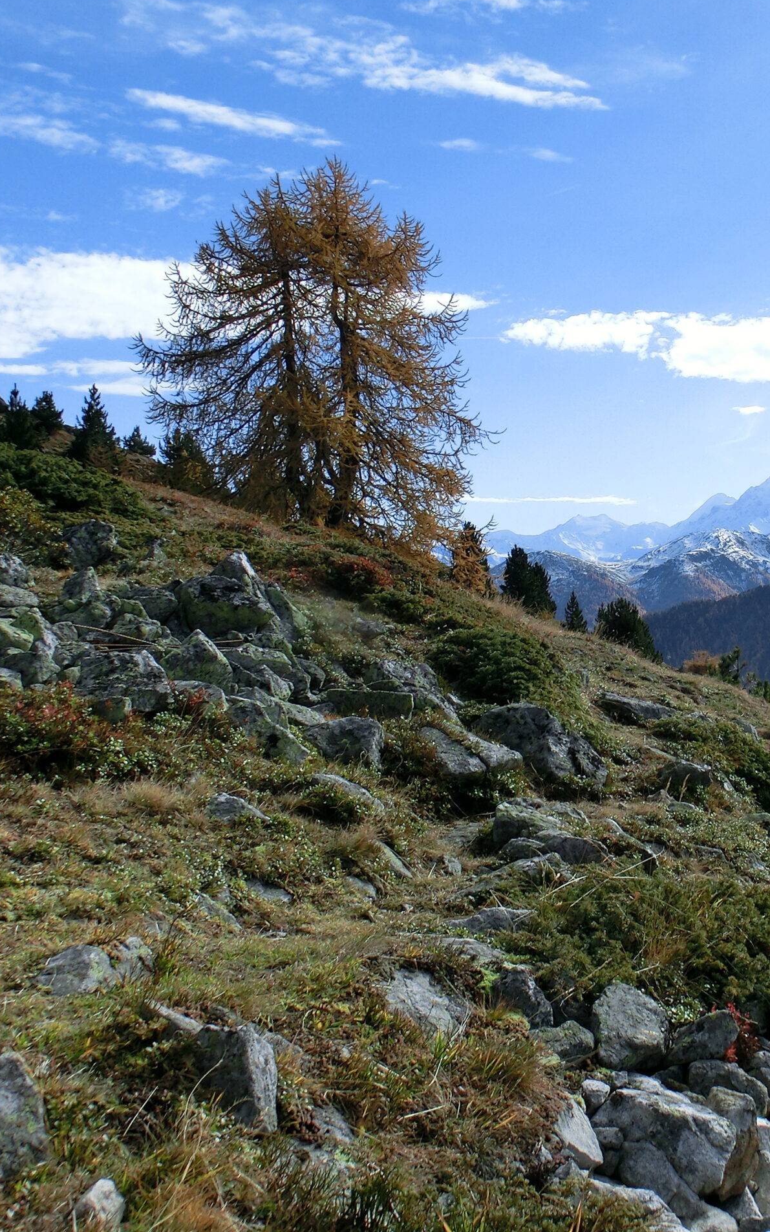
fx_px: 1578
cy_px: 612
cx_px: 636
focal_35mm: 47
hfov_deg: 26.8
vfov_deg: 42.6
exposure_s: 1/200
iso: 100
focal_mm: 5.86
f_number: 9.4
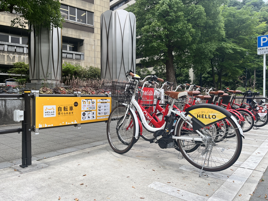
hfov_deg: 65.3
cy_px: 99
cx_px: 137
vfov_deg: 51.4
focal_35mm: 27
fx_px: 209
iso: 50
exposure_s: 1/1721
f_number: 1.6
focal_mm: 5.1
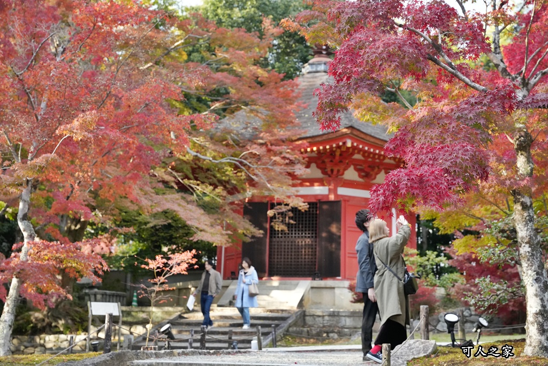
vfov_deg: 21.3
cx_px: 274
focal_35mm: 64
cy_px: 183
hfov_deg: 31.6
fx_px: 970
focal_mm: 63.7
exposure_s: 1/1600
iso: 5000
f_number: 5.6
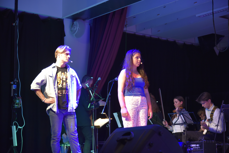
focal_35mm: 78
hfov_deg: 26.0
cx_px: 114
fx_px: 496
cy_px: 76
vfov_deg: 17.5
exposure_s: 1/30
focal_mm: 78
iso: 2000
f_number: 4
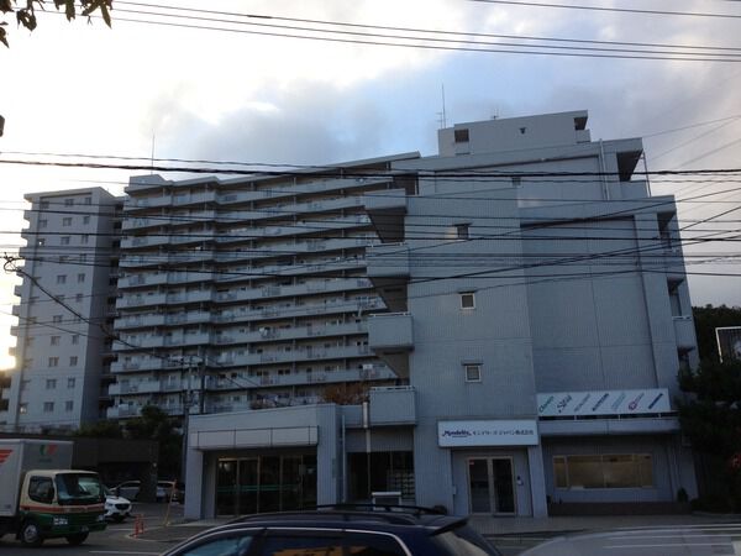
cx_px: 370
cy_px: 278
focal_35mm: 35
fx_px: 749
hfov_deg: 52.6
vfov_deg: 40.7
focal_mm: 4.28
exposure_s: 1/363
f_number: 2.4
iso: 50
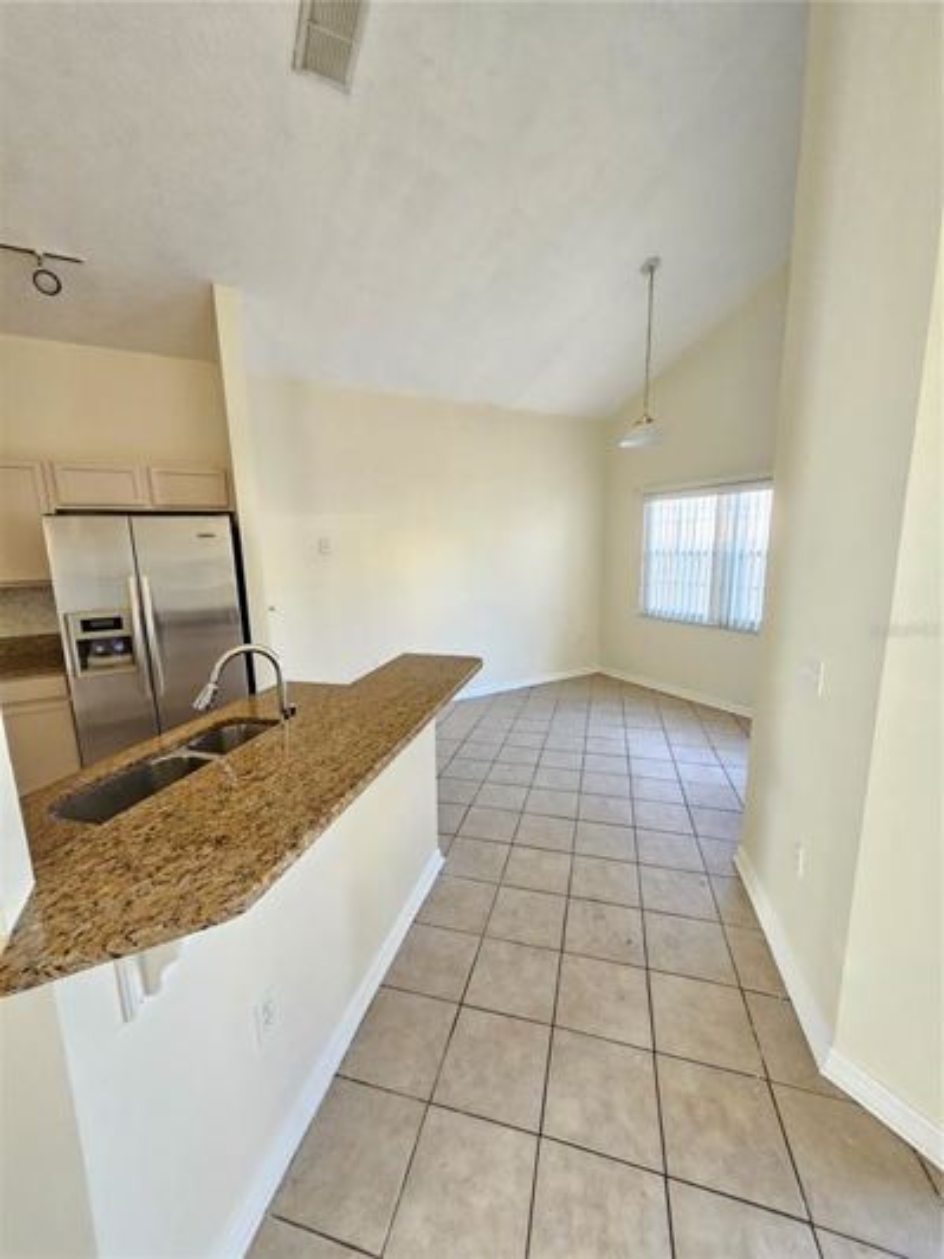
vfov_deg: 106.2
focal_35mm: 13
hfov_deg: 89.9
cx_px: 472
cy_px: 630
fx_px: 473
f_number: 2.2
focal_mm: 1.74
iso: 500
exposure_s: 1/77.4
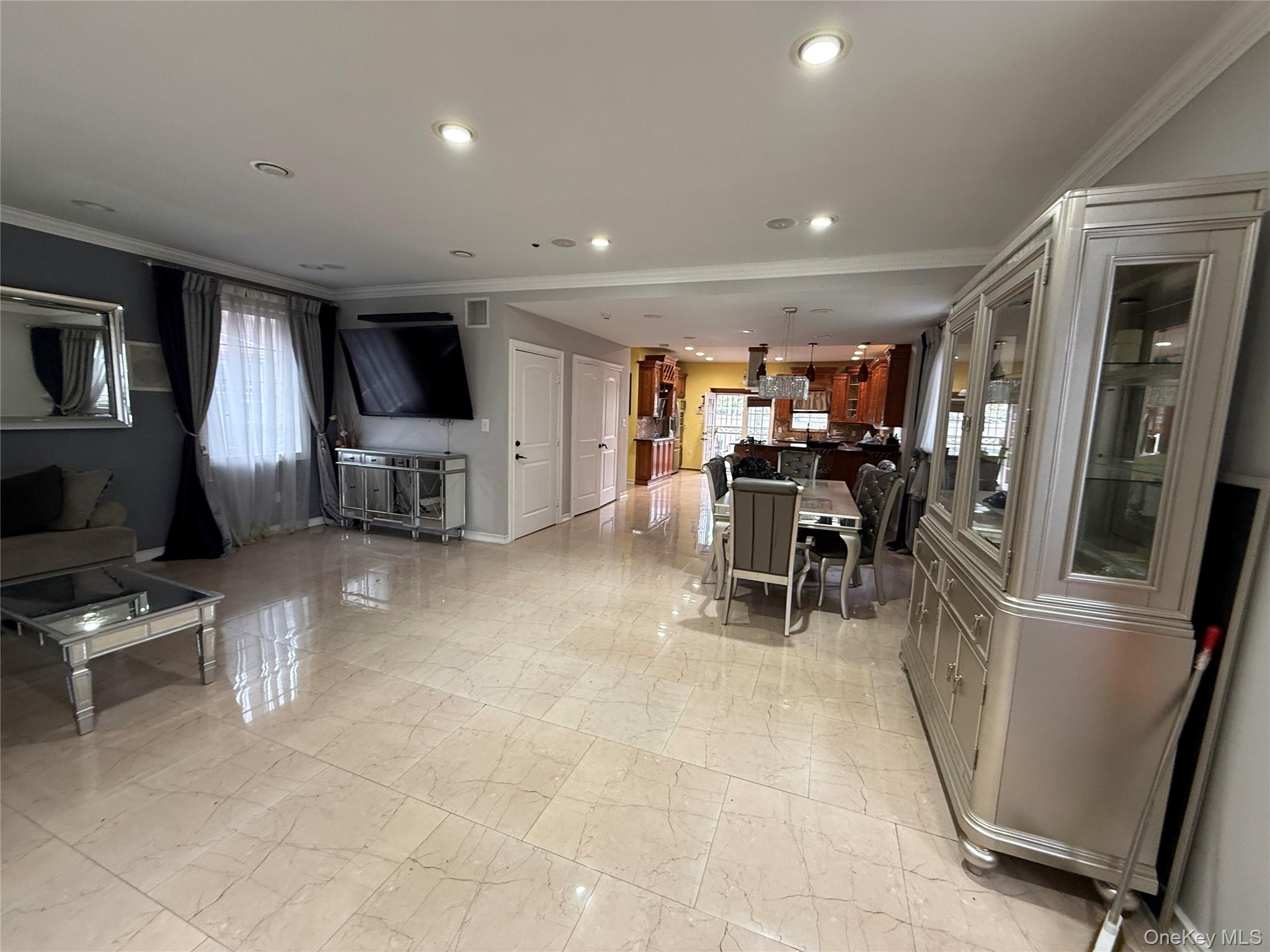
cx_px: 635
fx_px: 514
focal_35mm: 14
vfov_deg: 85.7
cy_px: 476
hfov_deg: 102.1
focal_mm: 2.22
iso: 200
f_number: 2.2
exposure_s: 1/60
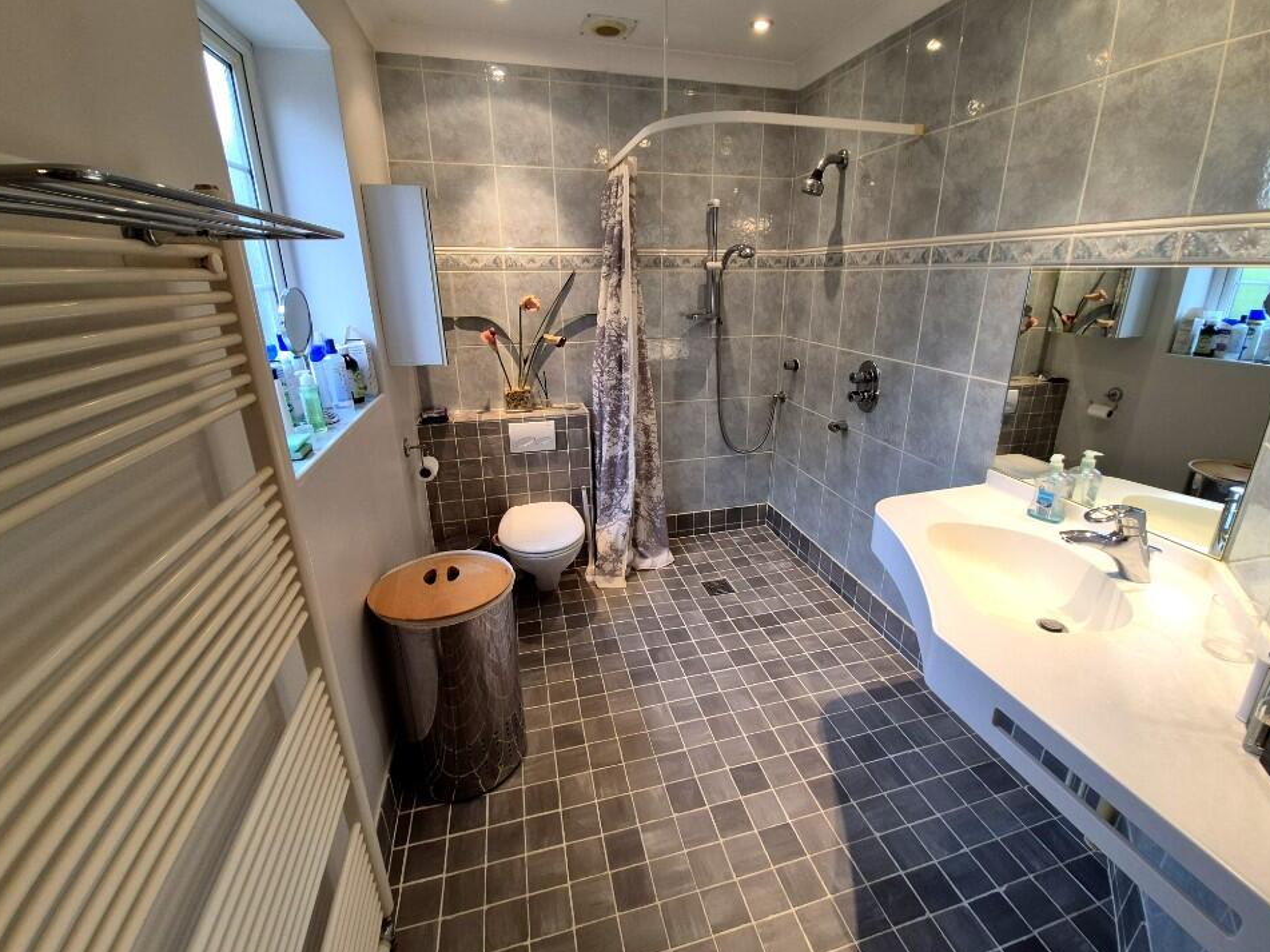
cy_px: 466
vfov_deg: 85.6
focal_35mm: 14
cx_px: 669
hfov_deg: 102.0
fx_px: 514
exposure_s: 1/50
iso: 80
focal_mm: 1.74
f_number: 2.2
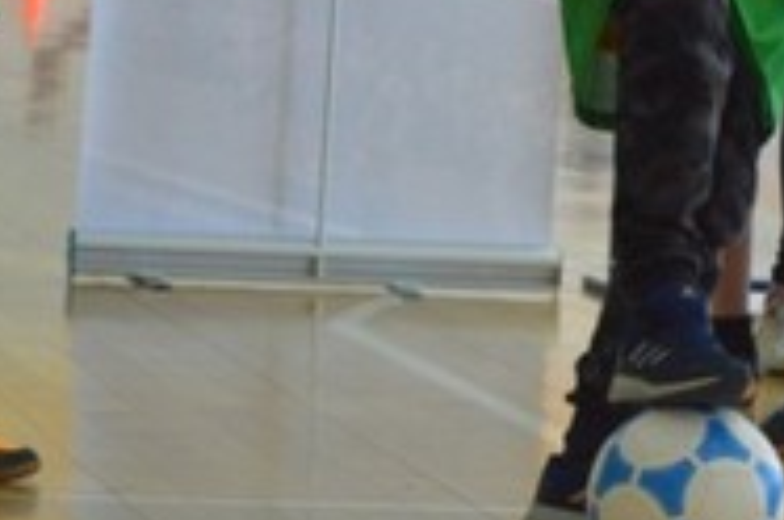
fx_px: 6479
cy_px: 29
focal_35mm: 298
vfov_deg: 4.6
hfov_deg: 6.8
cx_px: 1312
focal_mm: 58
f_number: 4.5
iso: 500
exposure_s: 1/60
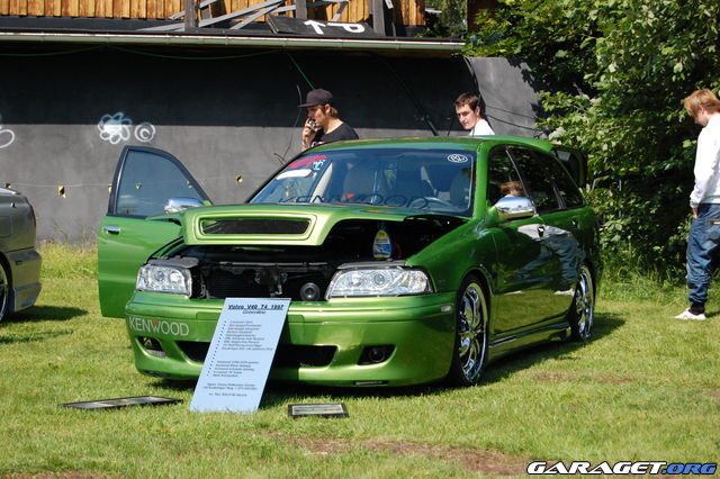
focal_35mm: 82
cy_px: 240
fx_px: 1649
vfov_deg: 16.5
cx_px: 360
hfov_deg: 24.6
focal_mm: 55
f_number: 5.6
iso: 800
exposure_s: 1/2000
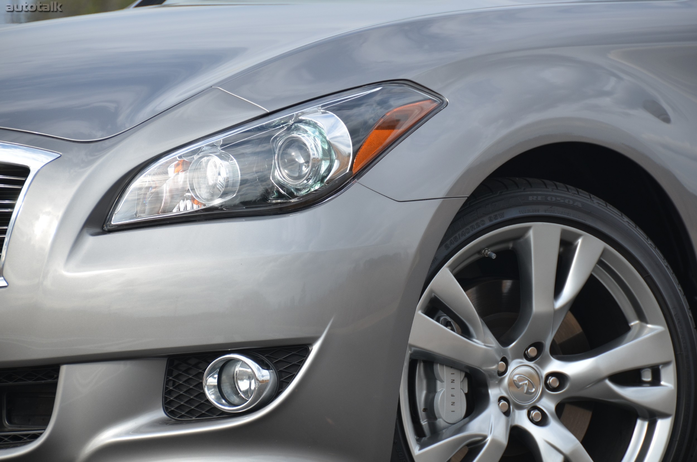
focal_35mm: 255
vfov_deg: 5.4
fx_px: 4927
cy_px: 231
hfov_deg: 8.1
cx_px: 348
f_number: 5.6
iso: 200
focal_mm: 170
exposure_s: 1/500
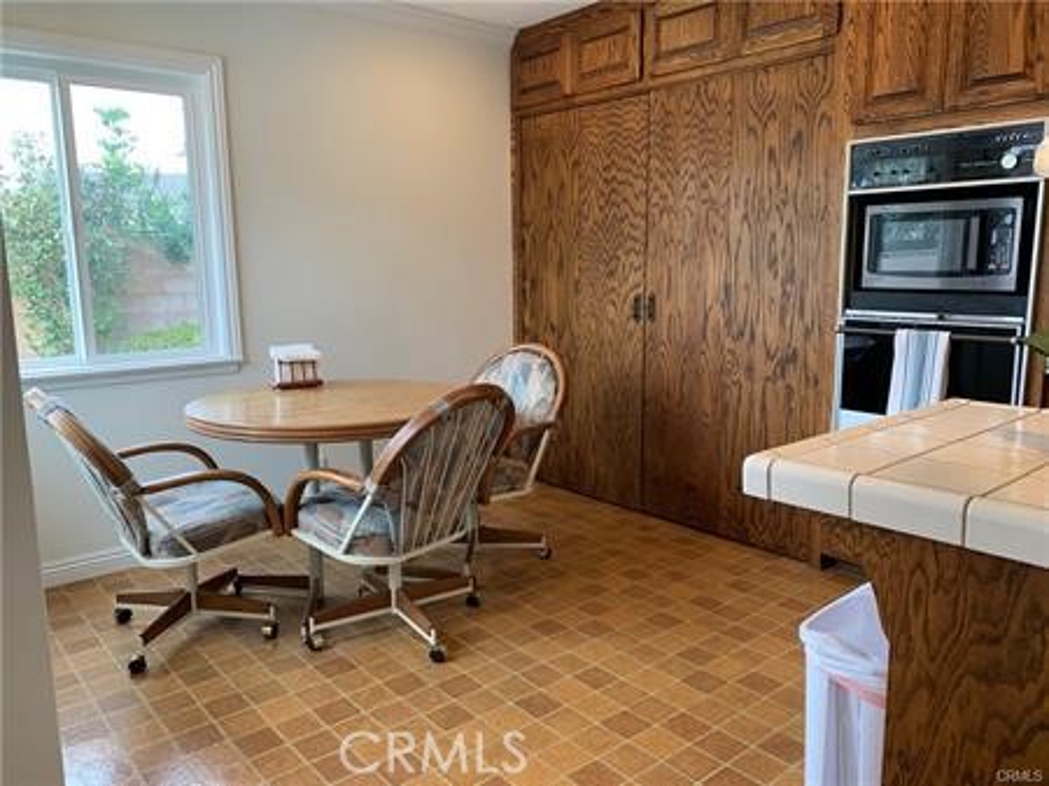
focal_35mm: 26
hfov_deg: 67.3
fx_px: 787
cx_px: 524
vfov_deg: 53.0
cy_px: 393
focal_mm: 4.25
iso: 50
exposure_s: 1/60
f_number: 1.8
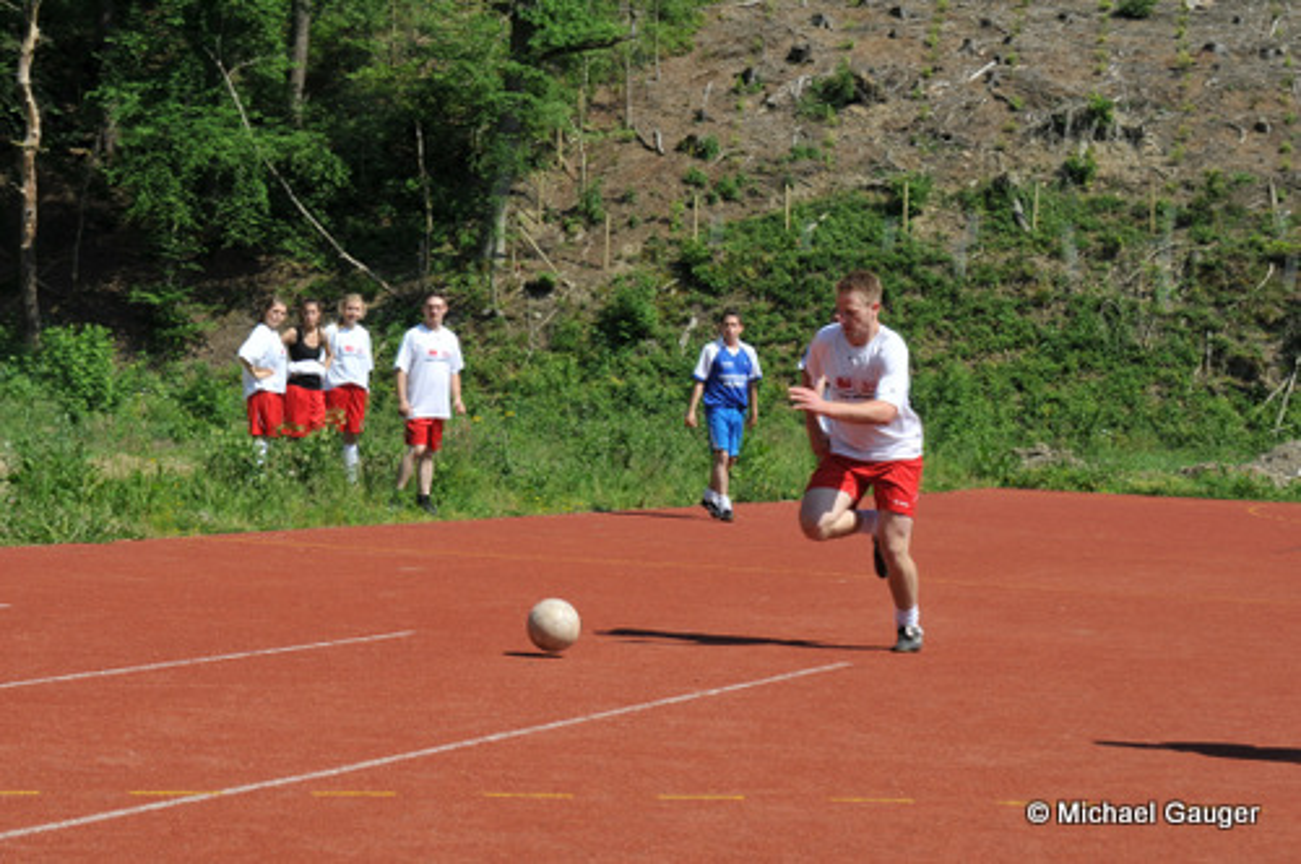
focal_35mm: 105
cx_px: 650
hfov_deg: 19.5
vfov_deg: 13.0
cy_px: 432
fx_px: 3790
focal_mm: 70
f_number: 8
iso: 250
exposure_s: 1/640
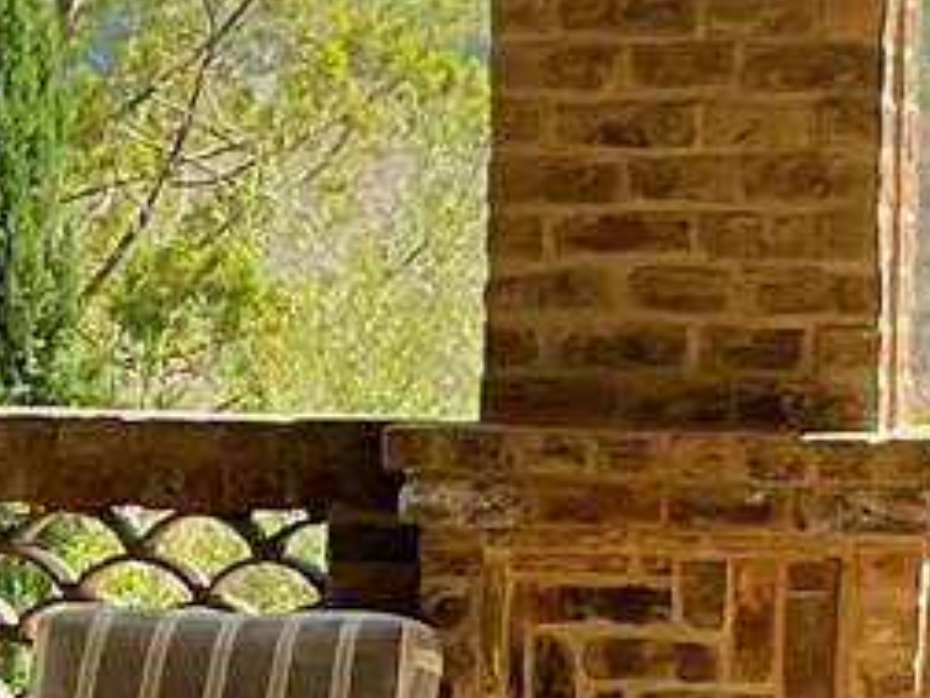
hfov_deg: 8.9
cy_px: 558
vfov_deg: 6.7
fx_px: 5937
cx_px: -111
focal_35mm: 221
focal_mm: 3
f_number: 1.8
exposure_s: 1/318
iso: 16
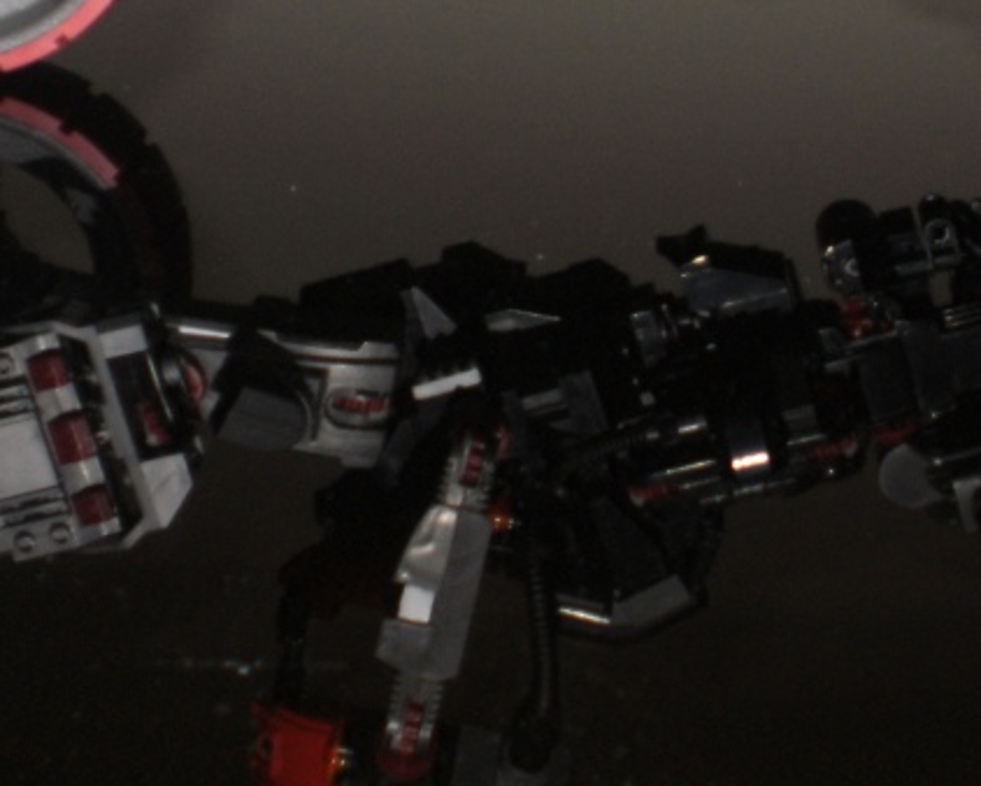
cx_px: 669
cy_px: 14
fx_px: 2614
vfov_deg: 16.8
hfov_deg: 21.2
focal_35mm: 90
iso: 125
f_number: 3.1
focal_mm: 6.3
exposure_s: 1/30
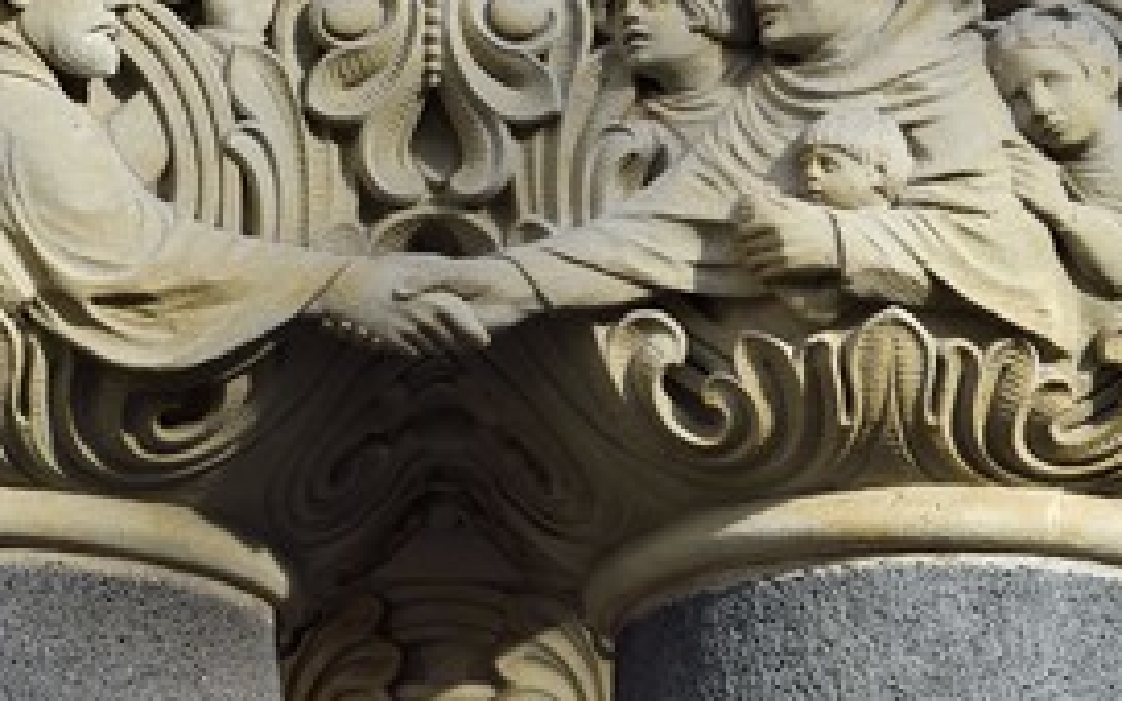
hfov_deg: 18.9
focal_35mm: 110
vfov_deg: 11.9
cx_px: 433
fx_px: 3364
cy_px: 247
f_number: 9
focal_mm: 70
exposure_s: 1/200
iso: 200
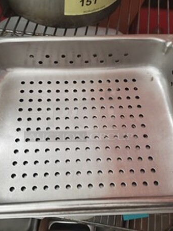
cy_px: 115
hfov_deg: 40.7
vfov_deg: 52.6
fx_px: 233
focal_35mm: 35
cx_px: 81
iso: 400
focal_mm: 4.3
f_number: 1.5
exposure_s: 1/40
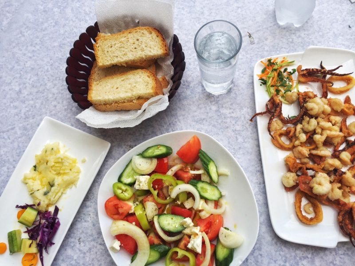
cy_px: 133
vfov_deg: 48.2
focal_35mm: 29
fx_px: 297
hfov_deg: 61.7
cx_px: 178
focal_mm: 4.15
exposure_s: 1/791
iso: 32
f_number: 2.2
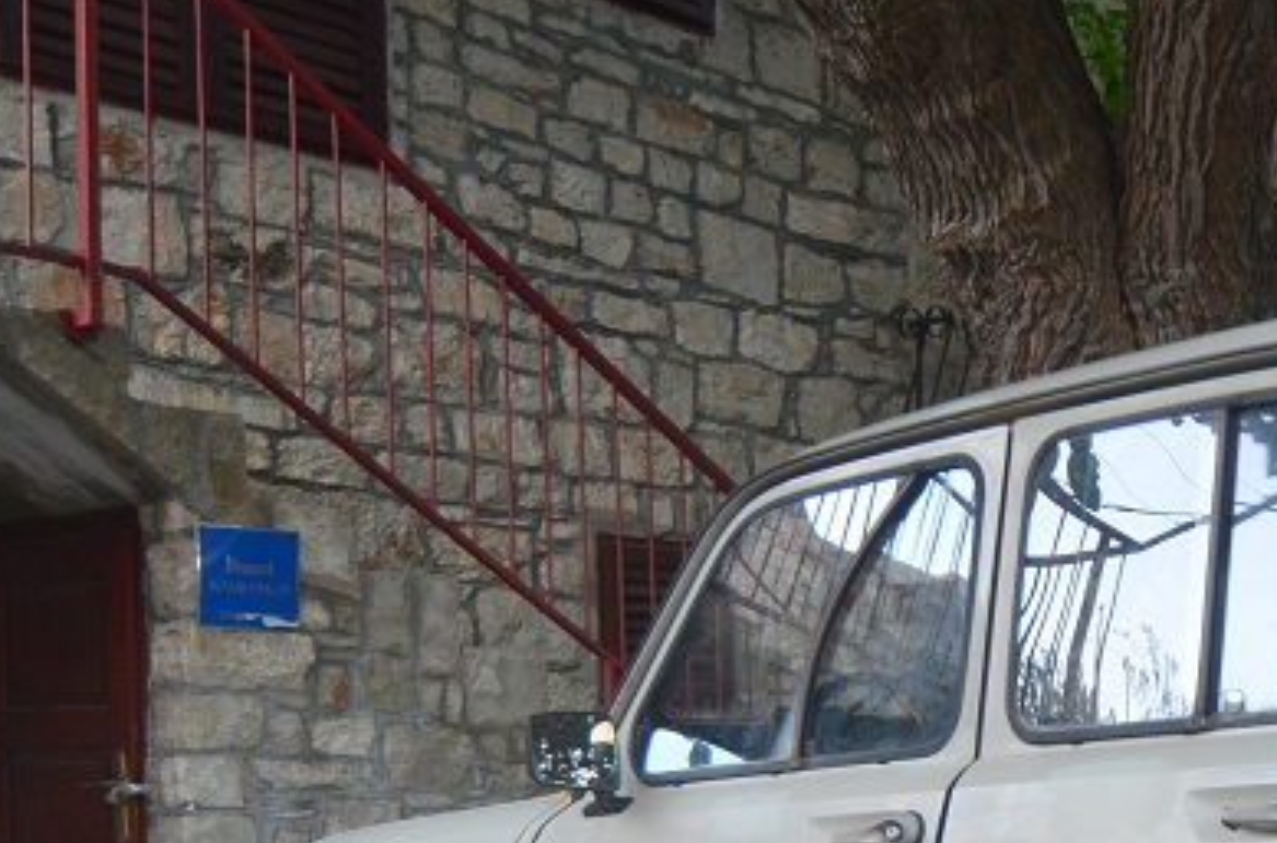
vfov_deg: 24.3
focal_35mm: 54
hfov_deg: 33.8
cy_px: 746
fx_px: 1910
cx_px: 1279
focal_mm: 14
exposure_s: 1/125
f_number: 4
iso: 640
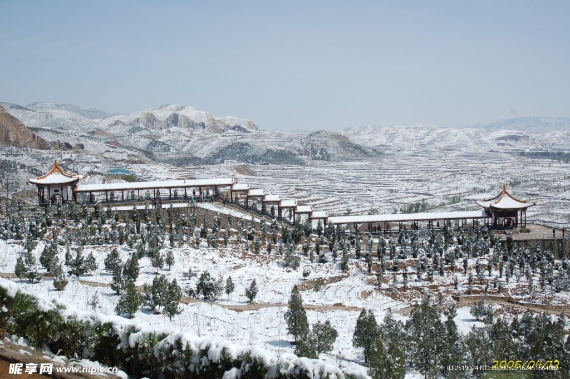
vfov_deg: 31.8
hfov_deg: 46.4
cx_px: 285
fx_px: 664
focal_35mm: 42
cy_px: 190
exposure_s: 1/500
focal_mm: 28
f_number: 11
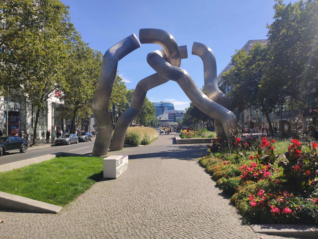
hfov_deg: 67.3
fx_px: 239
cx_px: 159
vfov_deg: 53.1
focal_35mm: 26
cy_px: 120
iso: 112
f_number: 1.75
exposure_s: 1/1793
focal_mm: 4.75
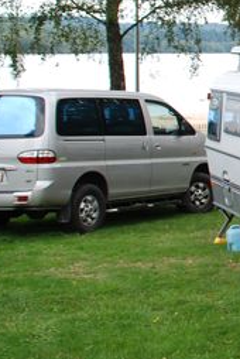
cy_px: 81
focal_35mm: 104
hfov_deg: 11.7
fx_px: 1037
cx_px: 501
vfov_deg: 19.5
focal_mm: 22
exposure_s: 1/125
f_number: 5.6
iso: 200
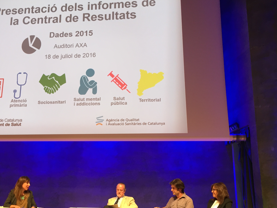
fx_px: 304
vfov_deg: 37.5
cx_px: 110
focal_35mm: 38
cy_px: 127
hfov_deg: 48.7
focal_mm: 4.15
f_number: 2.2
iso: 100
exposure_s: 1/33
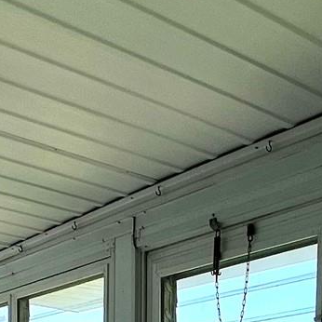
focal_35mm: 68
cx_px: 295
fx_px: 716
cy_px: 509
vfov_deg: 20.8
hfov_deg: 24.6
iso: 32
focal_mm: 1.57
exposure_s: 1/361
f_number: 1.8
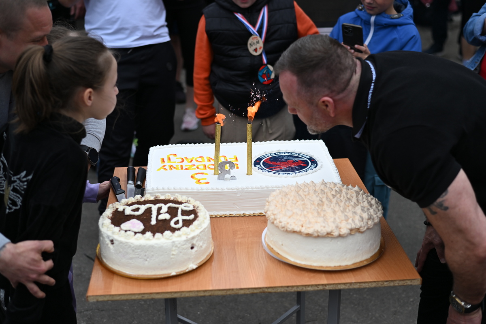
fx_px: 675
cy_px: 162
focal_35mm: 50
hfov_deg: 39.6
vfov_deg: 27.0
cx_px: 243
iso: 320
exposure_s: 1/5000
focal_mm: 50
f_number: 2.5
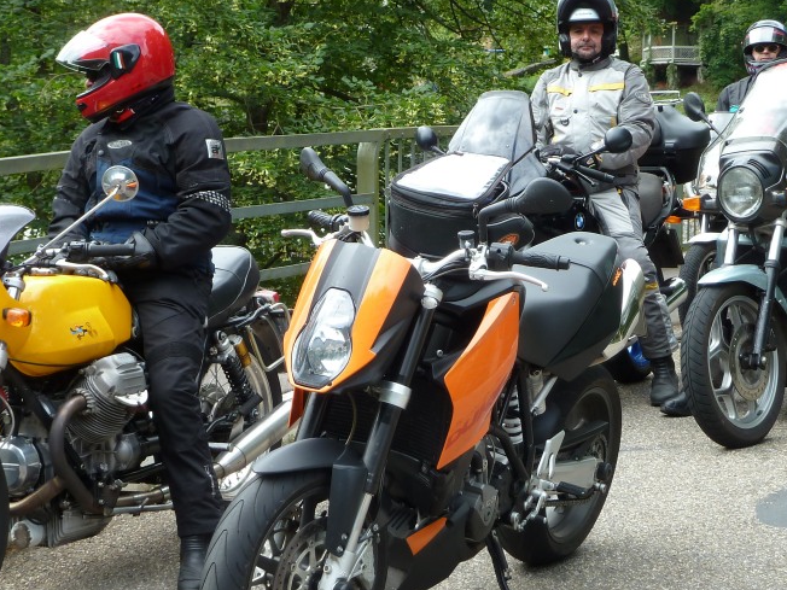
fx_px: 2251
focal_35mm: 99
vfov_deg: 14.9
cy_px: 325
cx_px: 410
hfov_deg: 19.8
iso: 80
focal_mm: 10.3
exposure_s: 1/100
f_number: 4
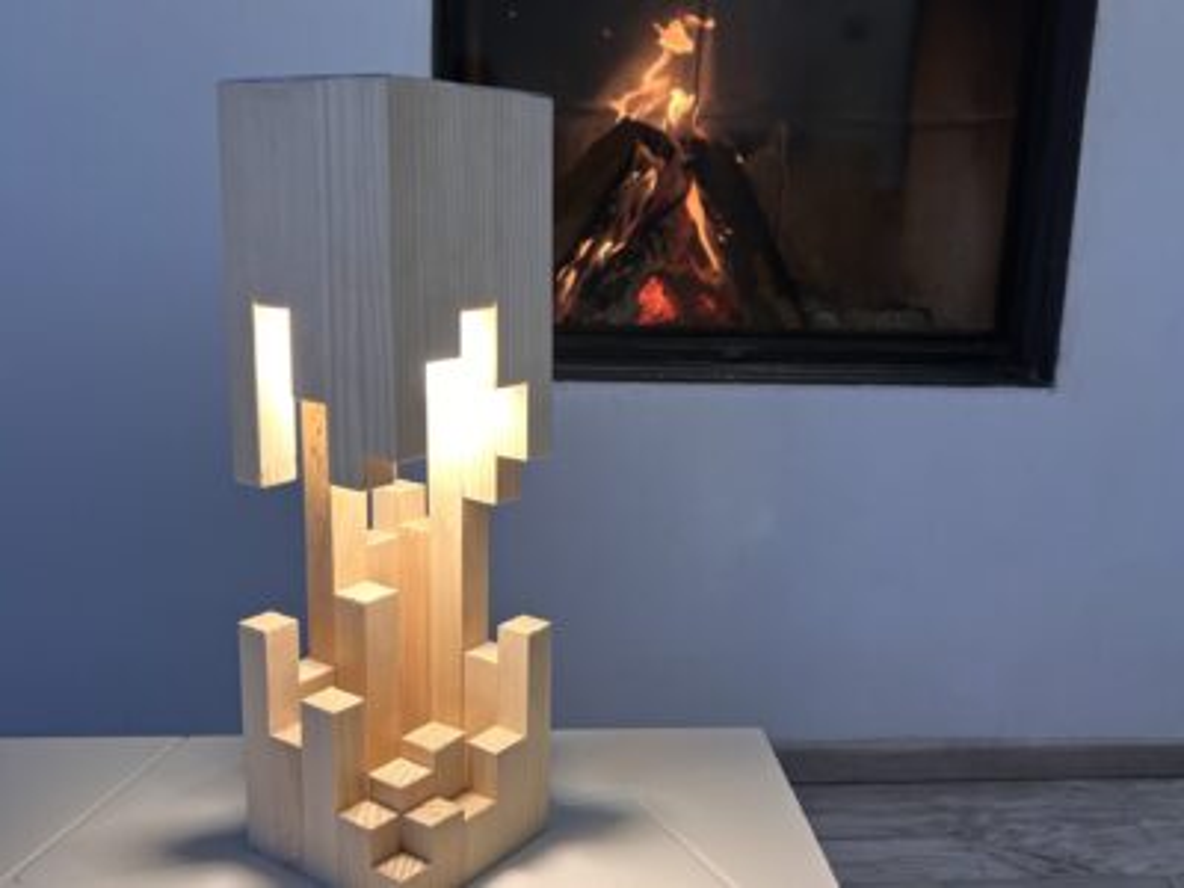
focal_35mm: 26
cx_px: 592
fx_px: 889
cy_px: 444
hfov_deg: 67.3
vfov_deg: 53.1
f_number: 1.5
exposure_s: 1/150
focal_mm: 5.7
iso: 50
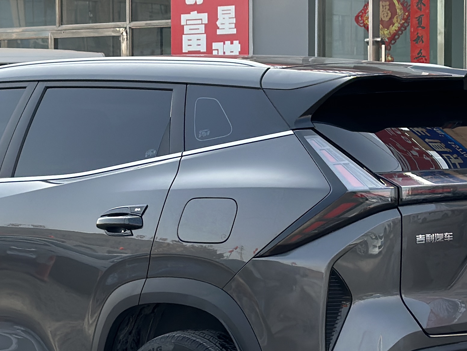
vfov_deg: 11.9
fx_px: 1686
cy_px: 181
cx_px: 202
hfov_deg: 15.8
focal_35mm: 125
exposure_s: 1/1433
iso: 80
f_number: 1.78
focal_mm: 6.86
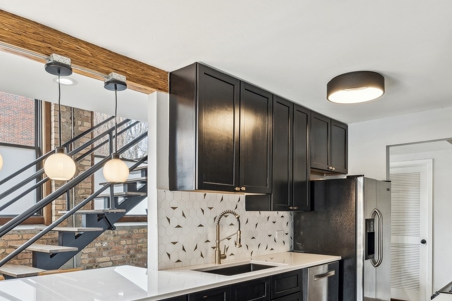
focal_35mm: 28
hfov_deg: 65.4
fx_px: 351
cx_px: 239
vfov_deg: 45.1
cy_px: 218
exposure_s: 1/20
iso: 320
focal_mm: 16
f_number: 8
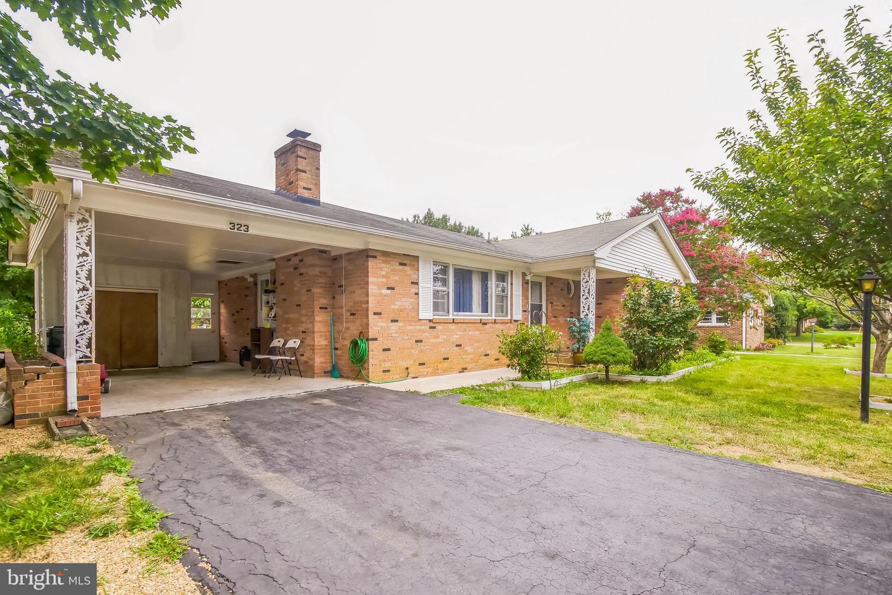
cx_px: 446
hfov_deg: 96.7
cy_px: 298
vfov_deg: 73.7
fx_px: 396
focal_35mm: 16
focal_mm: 8
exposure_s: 1/640
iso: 400
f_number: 4
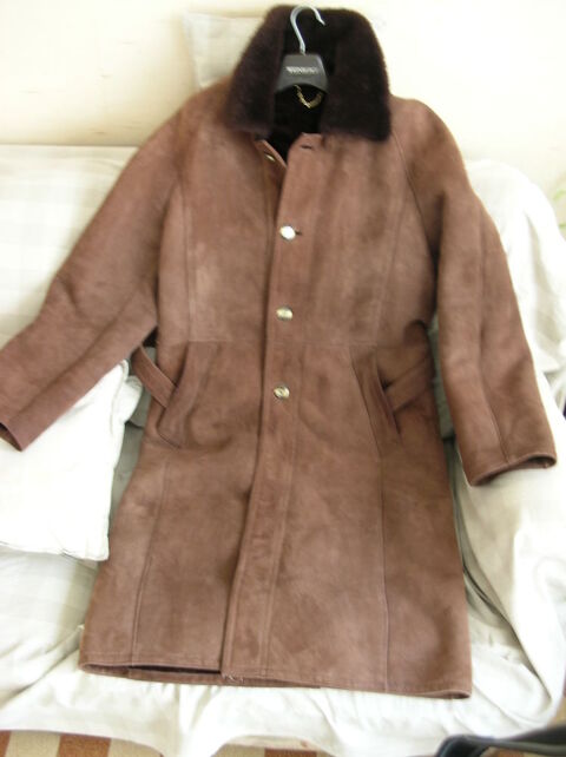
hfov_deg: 39.6
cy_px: 378
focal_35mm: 36
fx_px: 786
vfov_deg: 51.4
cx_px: 283
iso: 50
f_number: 2.7
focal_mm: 6
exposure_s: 1/9.4
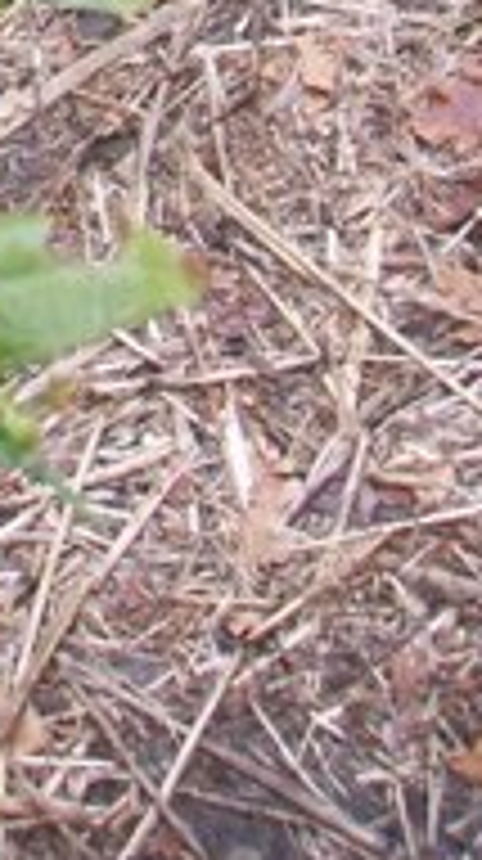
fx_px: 3943
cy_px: -878
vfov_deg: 11.2
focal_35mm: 173
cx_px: -412
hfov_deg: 6.8
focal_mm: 6.6
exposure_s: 1/45
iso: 120
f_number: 3.5
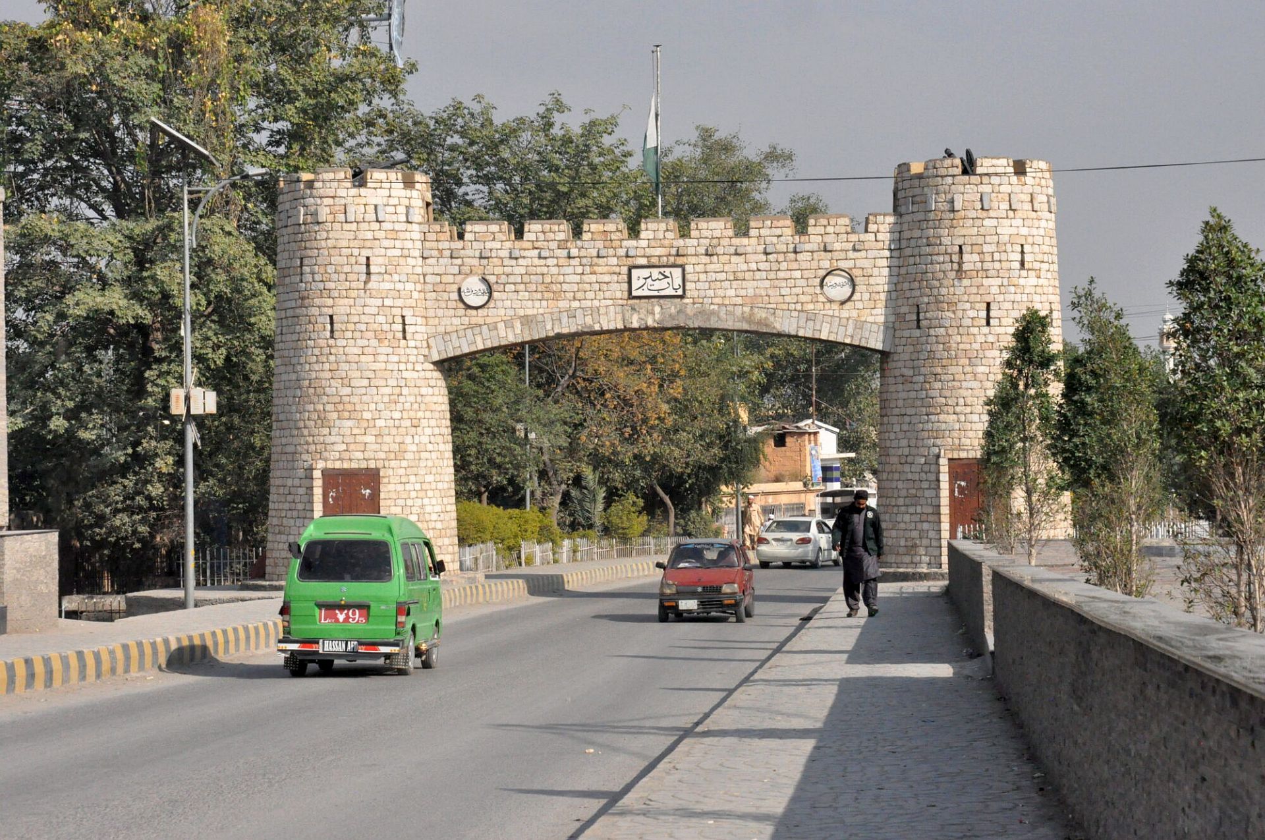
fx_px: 3053
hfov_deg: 23.4
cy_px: 420
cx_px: 632
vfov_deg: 15.7
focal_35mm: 87
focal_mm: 58
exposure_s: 1/3200
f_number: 14
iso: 3200
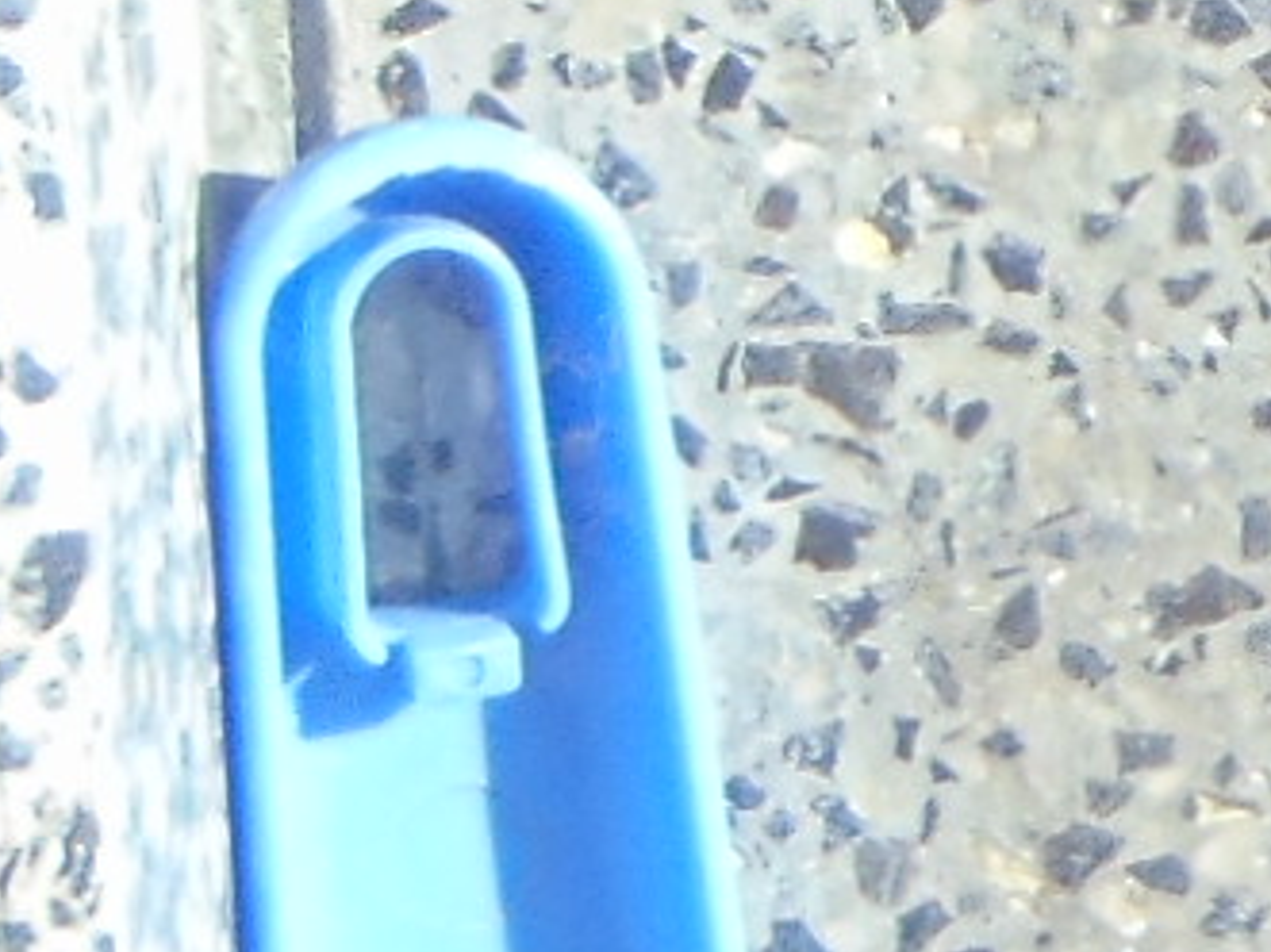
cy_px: -161
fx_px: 38209
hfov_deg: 1.9
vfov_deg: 1.4
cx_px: 4715
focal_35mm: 1041
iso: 80
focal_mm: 23.9
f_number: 4
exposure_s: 1/250
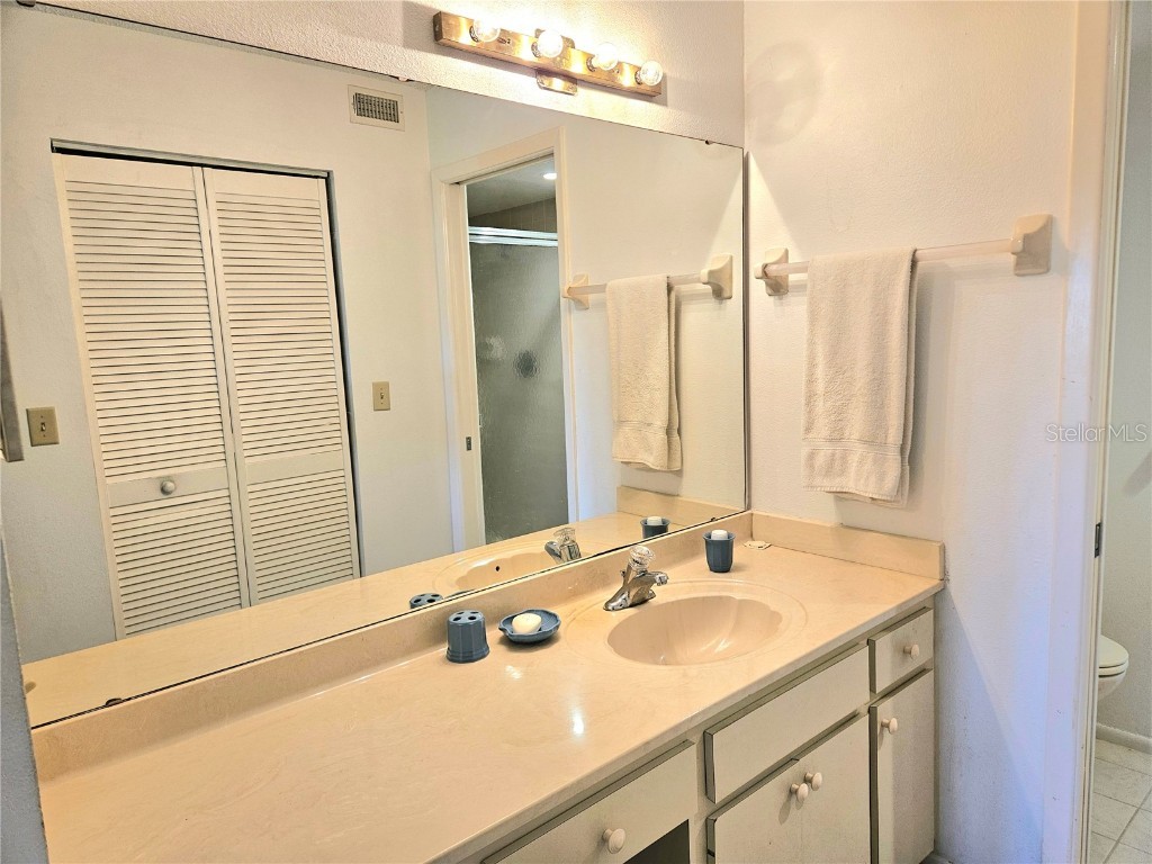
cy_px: 432
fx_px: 765
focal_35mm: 23
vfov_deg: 58.9
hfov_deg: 73.9
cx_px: 576
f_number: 1.8
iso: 100
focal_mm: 5.4
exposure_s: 1/120
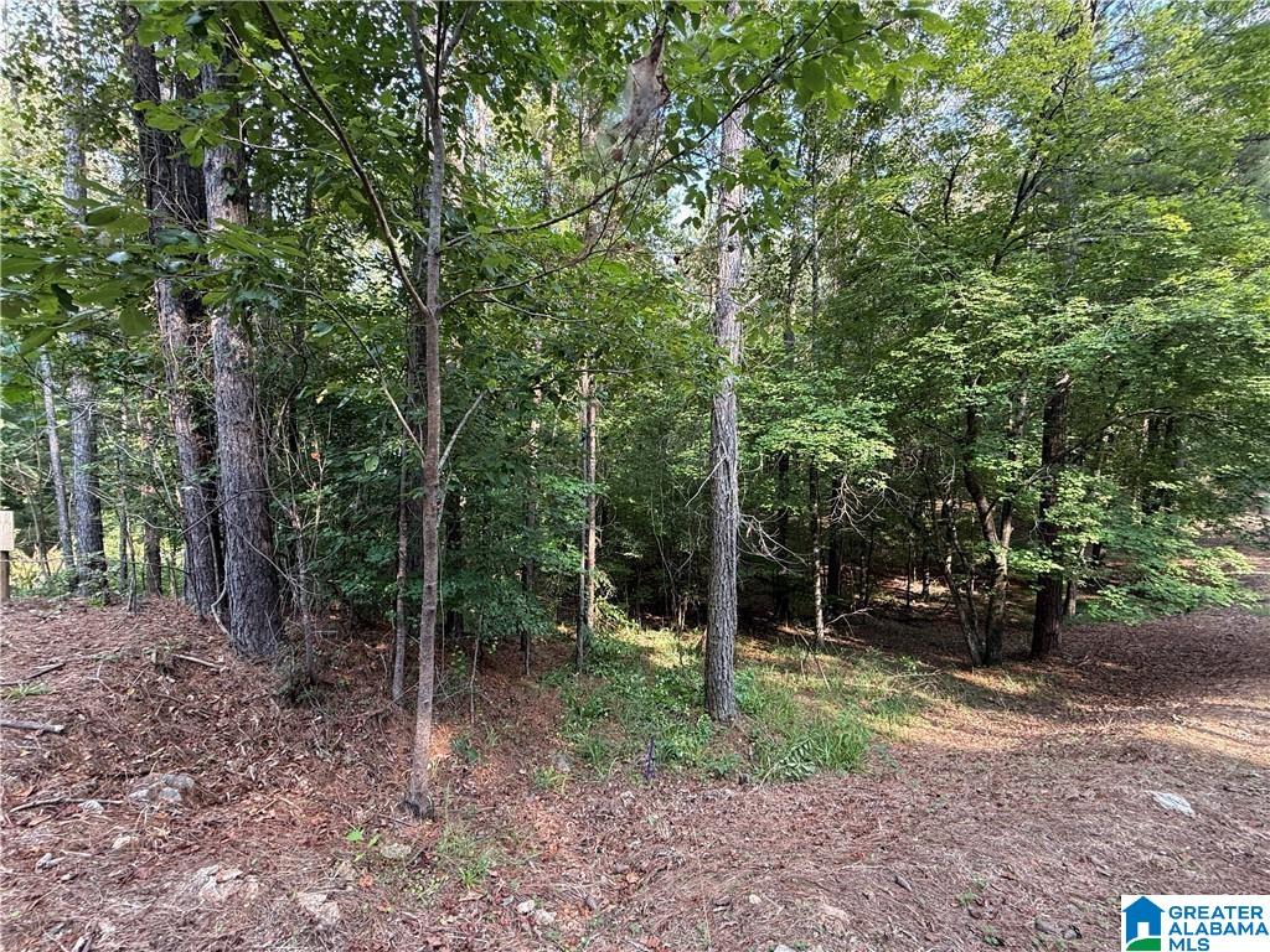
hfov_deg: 102.1
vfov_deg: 85.7
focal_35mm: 14
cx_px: 635
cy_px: 476
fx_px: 514
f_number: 2.2
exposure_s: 1/99
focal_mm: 2.22
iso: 100
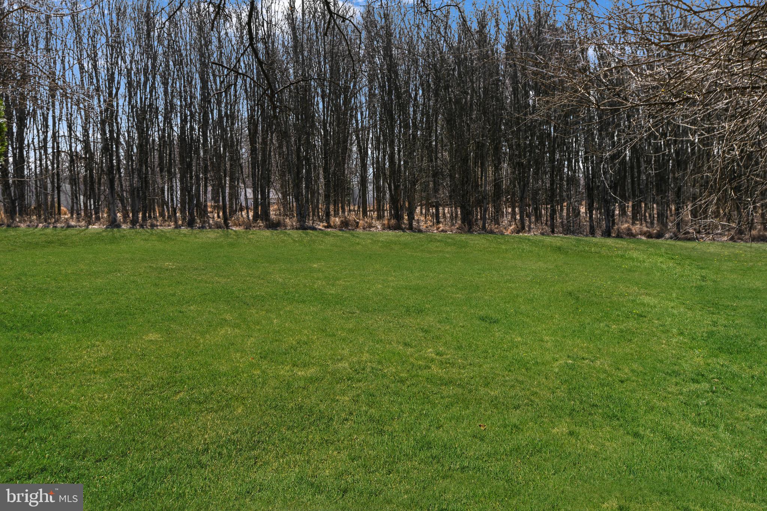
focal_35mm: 35
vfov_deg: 37.8
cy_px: 256
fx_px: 746
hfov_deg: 54.4
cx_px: 384
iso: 100
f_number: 7.1
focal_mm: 35
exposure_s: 1/500
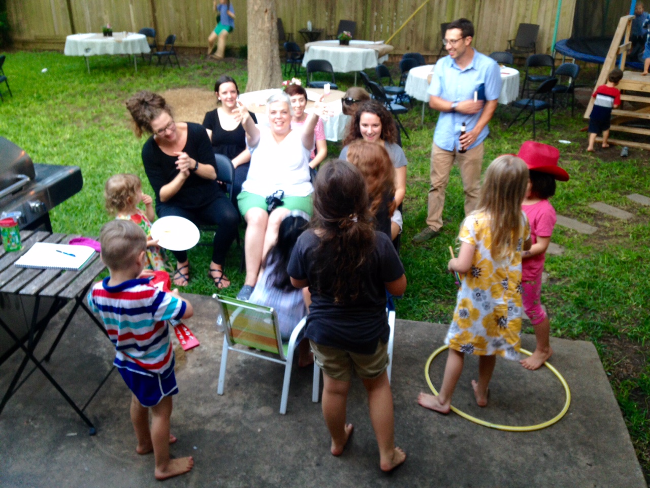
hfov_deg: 55.4
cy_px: 244
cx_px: 325
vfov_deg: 42.9
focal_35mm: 33
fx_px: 620
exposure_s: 1/20
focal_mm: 4.12
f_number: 2.4
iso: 64
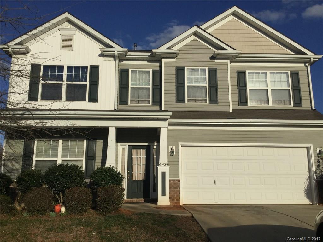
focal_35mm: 31
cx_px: 162
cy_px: 121
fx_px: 289
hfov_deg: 58.4
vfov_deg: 45.4
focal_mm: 3.3
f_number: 2.4
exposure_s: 1/3401
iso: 25
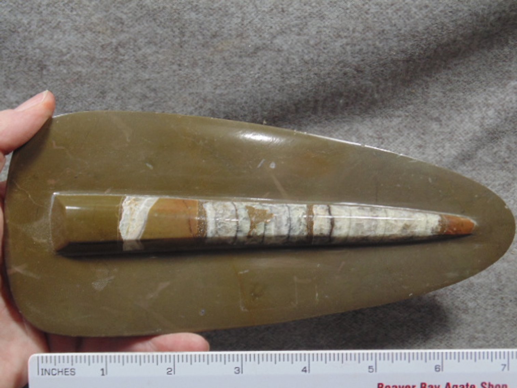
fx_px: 792
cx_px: 258
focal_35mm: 53
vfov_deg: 27.5
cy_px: 194
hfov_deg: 36.2
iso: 100
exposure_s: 1/30
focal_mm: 9.5
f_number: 3.9
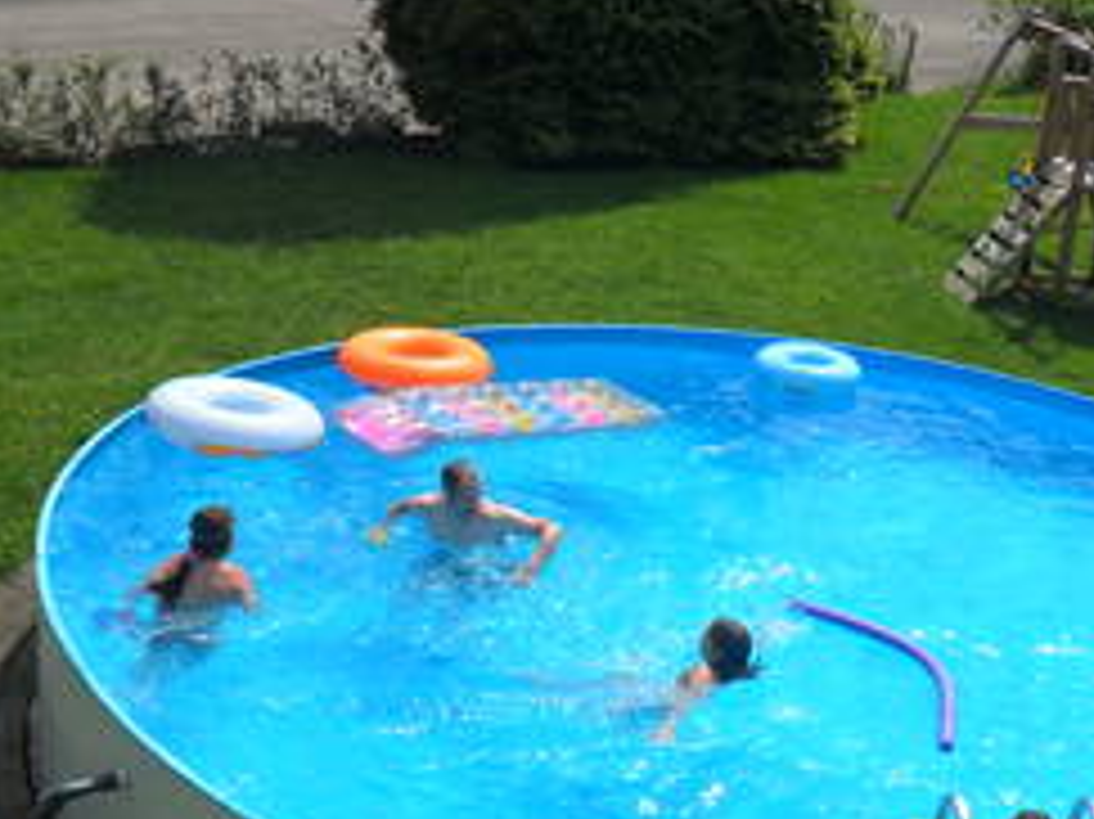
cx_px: 855
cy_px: 544
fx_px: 1927
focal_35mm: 61
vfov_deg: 23.9
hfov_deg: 31.0
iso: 100
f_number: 10.1
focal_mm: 6.6
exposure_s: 1/180
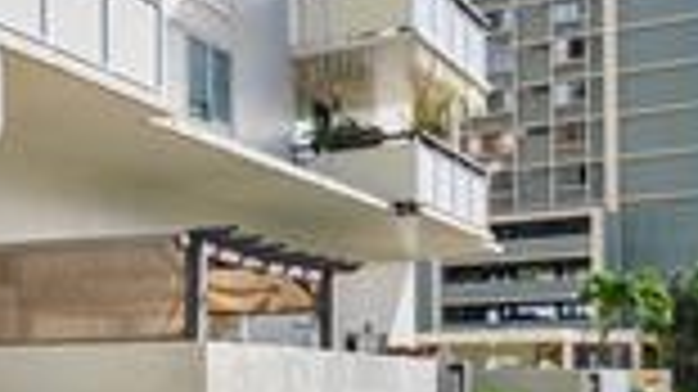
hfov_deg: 26.8
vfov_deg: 18.7
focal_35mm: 63
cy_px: 369
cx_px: -263
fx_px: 1165
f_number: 4
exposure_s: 1/8000
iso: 640
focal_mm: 7
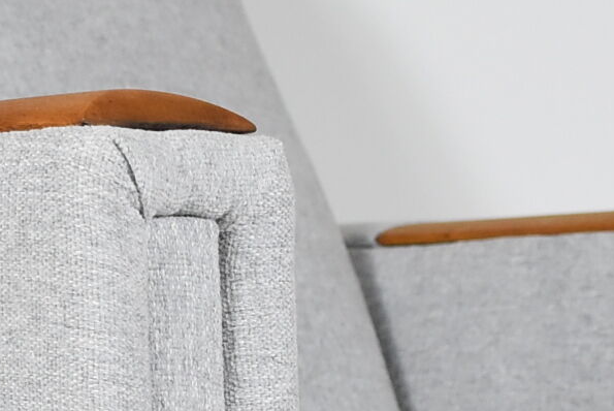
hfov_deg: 11.3
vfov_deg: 7.4
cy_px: 676
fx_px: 3090
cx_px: 239
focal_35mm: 181
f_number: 5
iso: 800
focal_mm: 24
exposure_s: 1/125
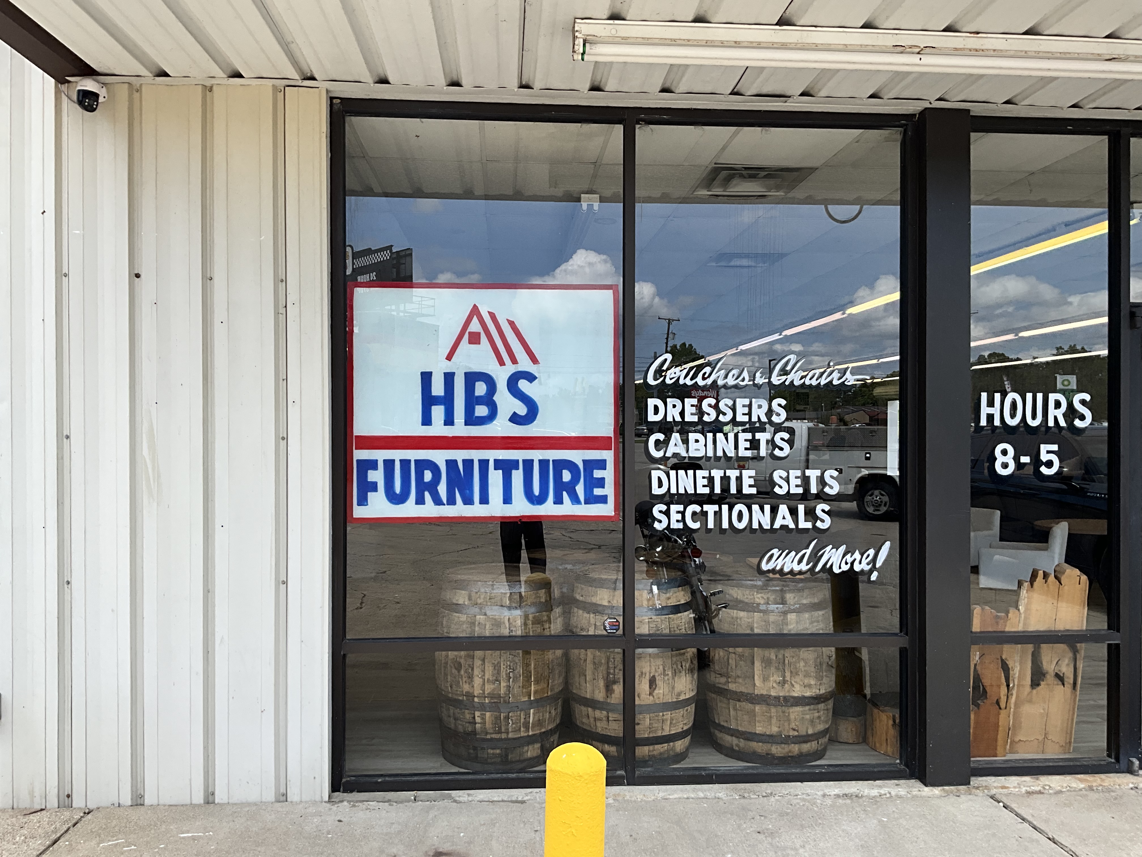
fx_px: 957
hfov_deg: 61.7
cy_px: 428
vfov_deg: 48.2
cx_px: 571
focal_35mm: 29
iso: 25
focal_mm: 3
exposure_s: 1/606
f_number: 1.8
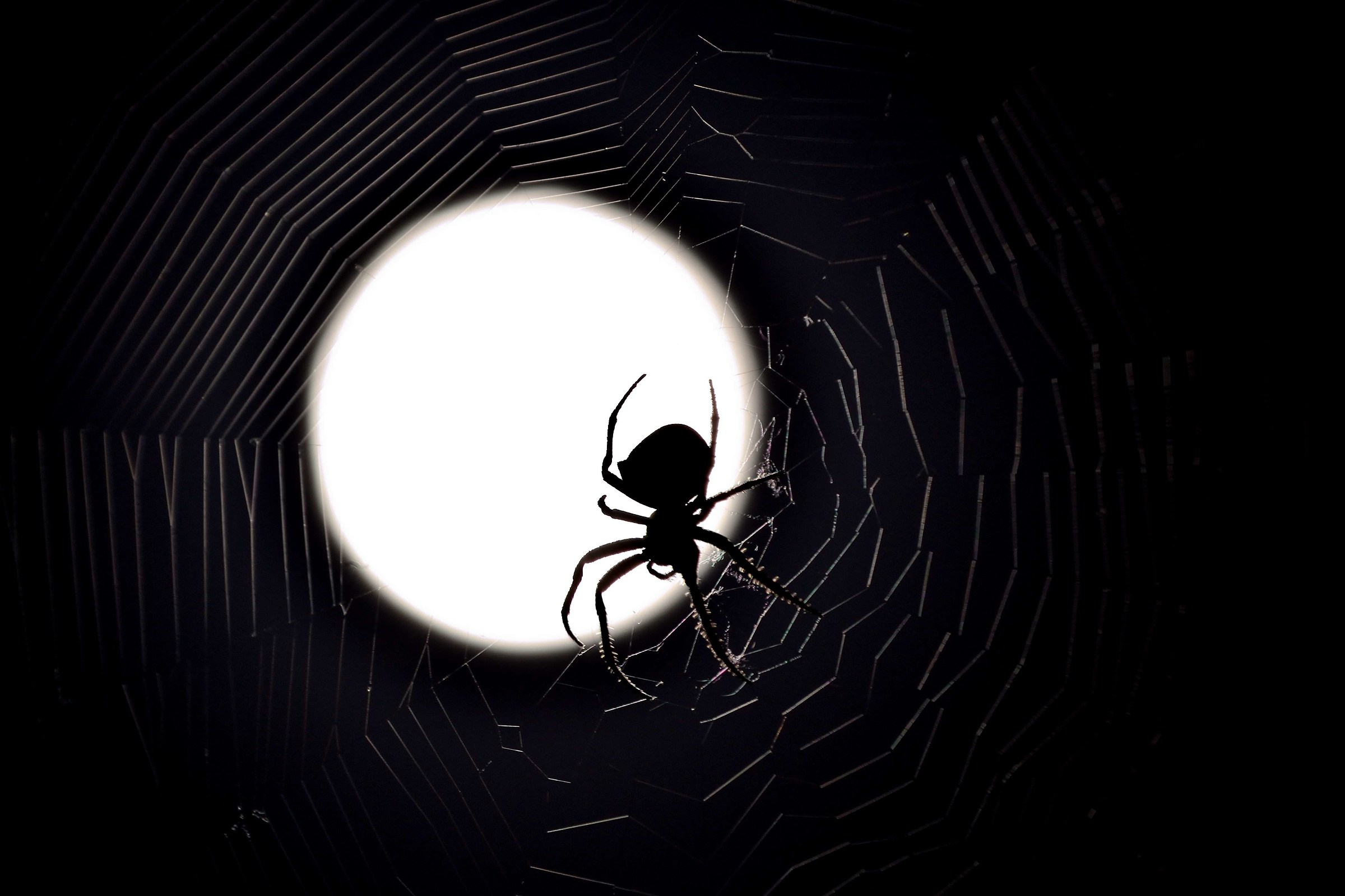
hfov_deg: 8.1
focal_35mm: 255
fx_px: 9526
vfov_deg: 5.4
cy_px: 448
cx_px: 672
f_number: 10
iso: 400
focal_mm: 170
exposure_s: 2
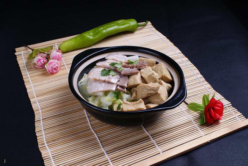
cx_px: 124
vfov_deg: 29.9
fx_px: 310
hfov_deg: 43.6
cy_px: 83
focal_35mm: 45
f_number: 14
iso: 100
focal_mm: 30
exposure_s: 1/160
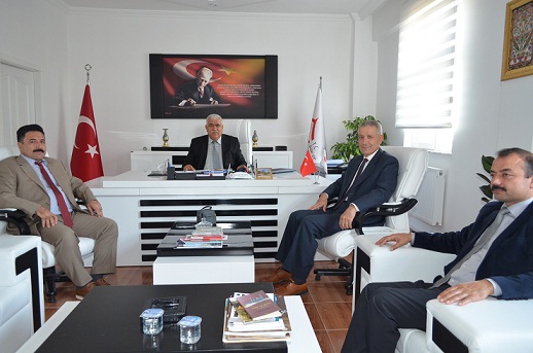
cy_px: 176
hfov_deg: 67.5
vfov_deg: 47.7
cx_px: 266
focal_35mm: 27
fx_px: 399
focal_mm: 18
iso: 1000
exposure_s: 1/60
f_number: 4
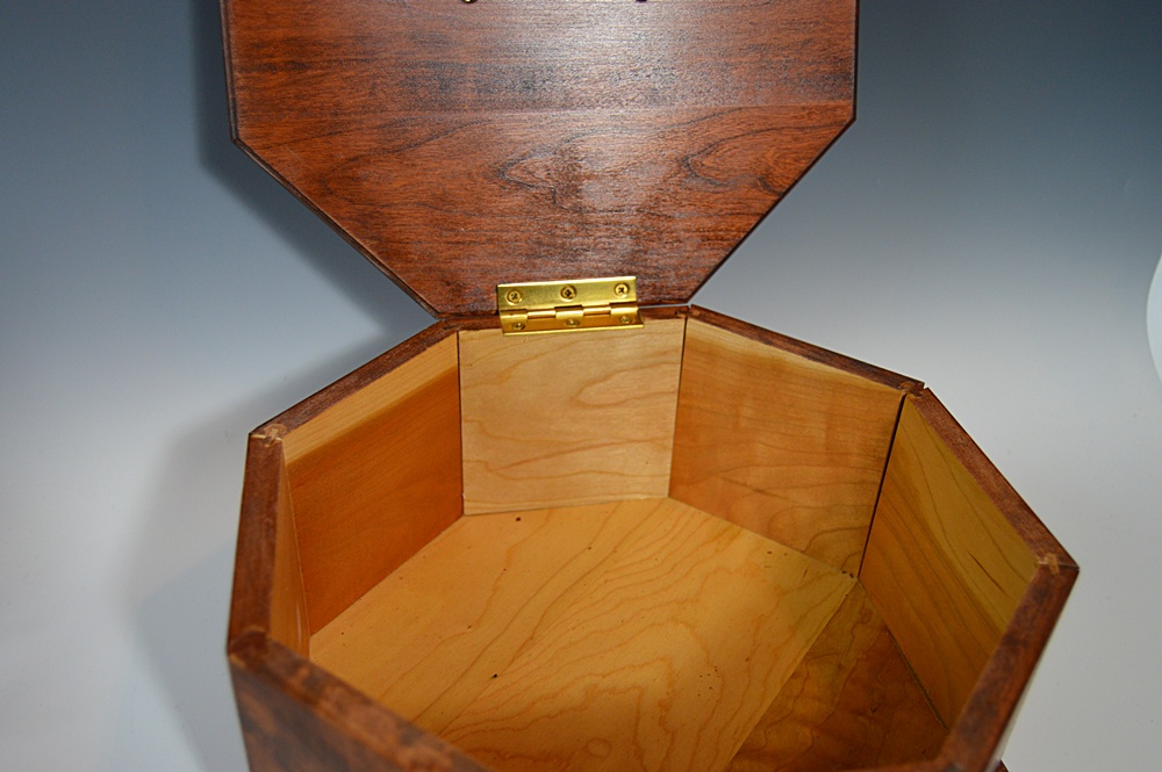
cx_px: 581
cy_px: 386
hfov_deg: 57.3
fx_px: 1064
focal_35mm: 33
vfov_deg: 39.9
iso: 640
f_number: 3.5
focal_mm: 22
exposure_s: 1/60
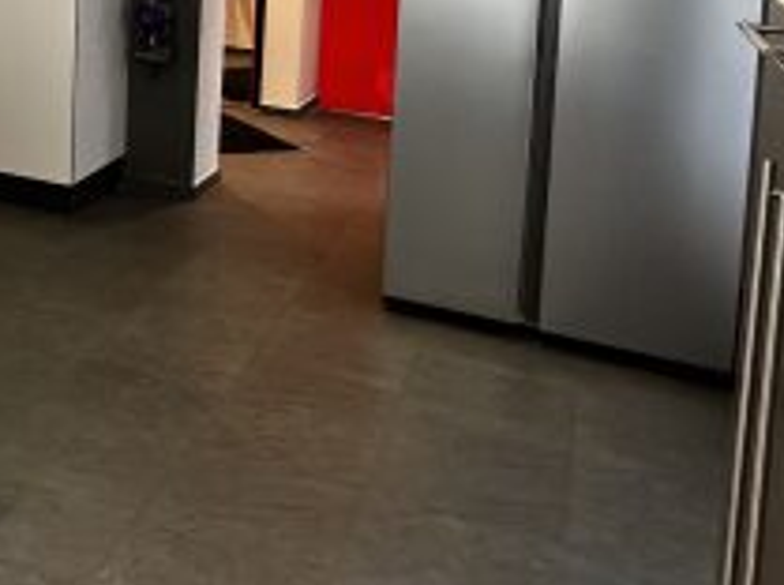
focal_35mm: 47
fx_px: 1063
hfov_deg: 34.8
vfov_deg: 28.2
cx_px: -83
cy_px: -47
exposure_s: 1/100
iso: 320
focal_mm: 2.22
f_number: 2.2
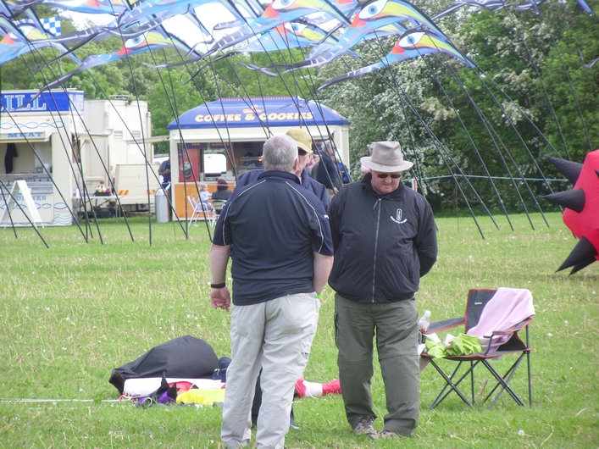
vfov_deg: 6.8
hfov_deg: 9.1
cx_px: 300
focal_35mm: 217
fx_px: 3754
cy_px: 224
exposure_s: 1/90
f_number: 5.5
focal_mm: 39.2
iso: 80
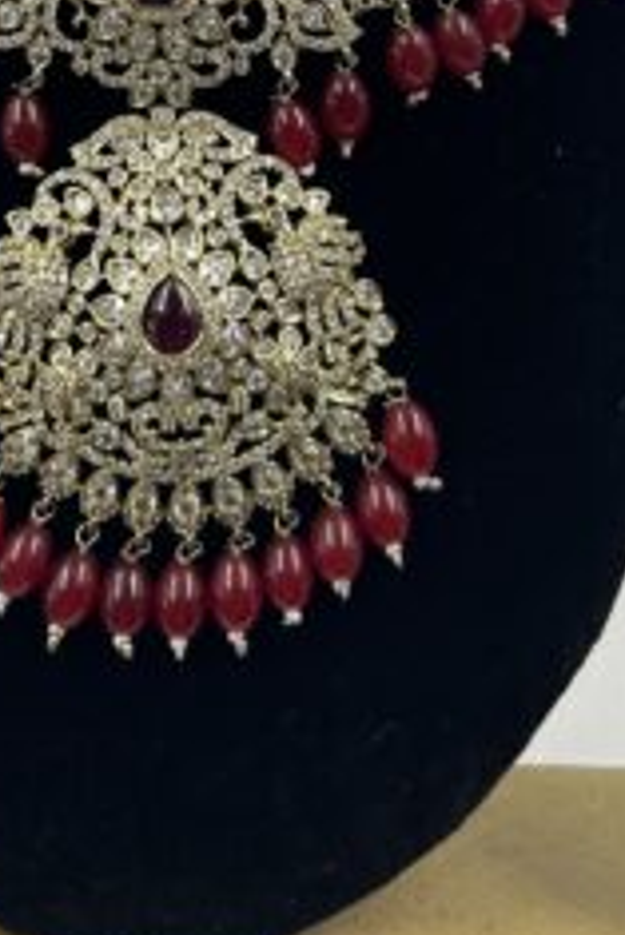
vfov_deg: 26.5
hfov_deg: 19.7
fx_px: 1794
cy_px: -135
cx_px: 199
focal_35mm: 69
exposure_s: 1/808
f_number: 1.5
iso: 50
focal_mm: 5.7
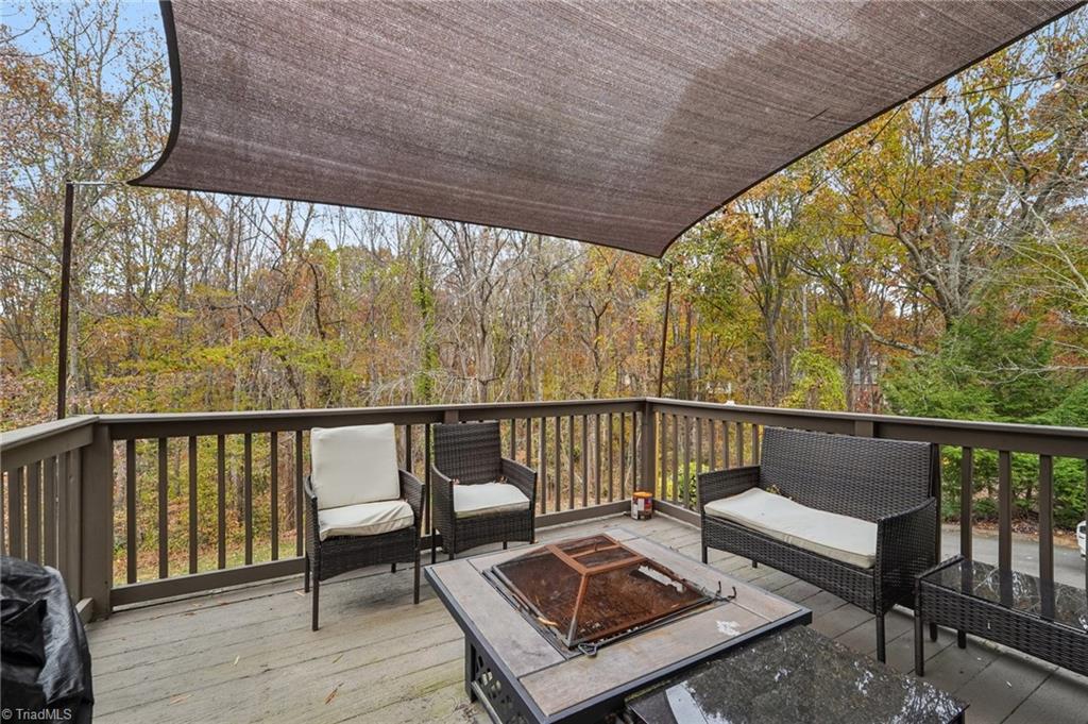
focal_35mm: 15
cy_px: 362
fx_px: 453
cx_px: 544
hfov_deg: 100.4
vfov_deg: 77.2
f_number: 8
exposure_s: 1/30
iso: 200
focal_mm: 10
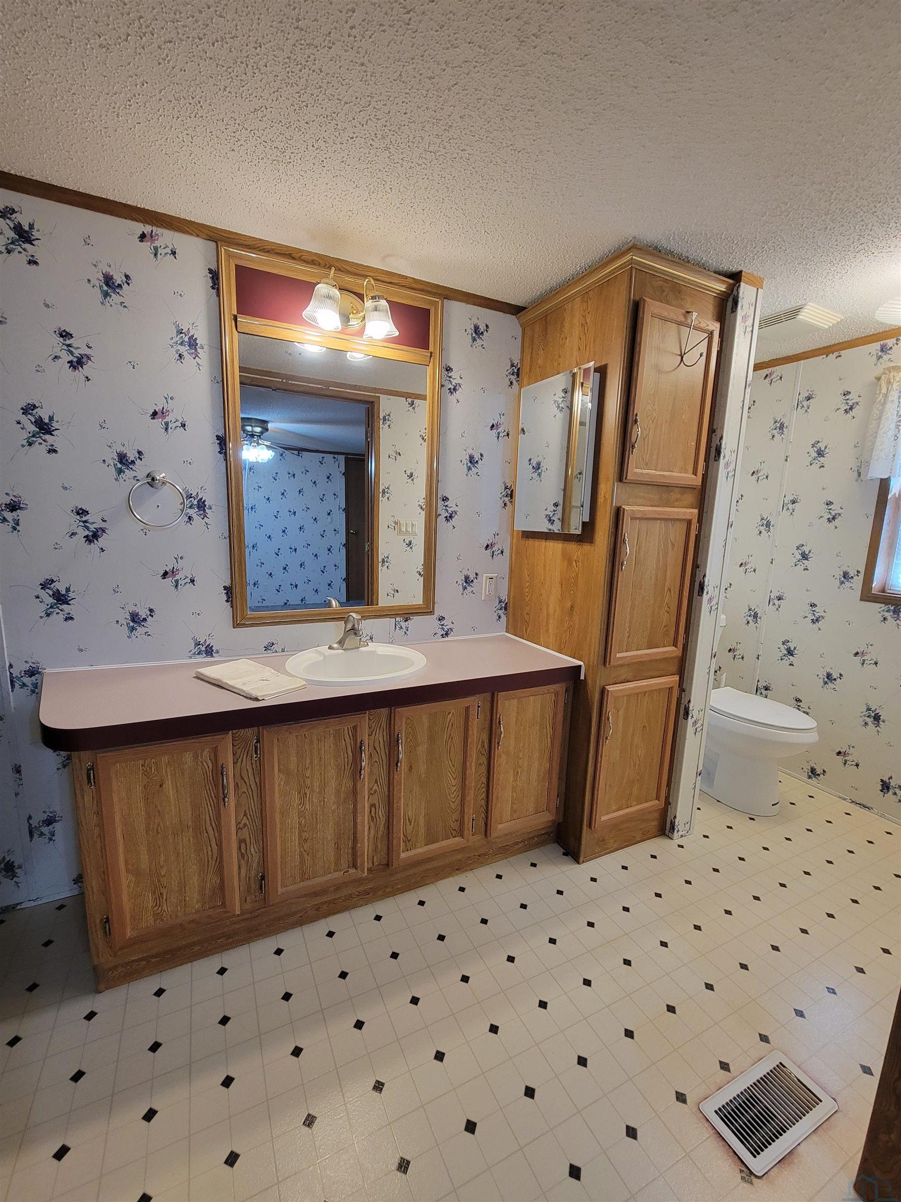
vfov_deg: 106.2
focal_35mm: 13
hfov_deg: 89.9
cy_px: 601
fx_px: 451
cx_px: 450
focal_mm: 2.2
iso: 200
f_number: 2.2
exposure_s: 1/60
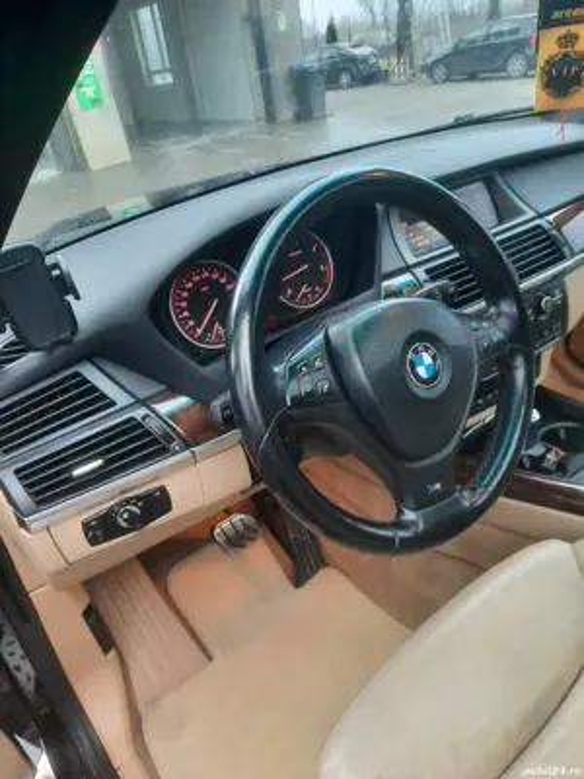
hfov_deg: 54.9
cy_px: 390
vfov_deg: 69.4
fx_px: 562
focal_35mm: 25
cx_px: 292
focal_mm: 4.6
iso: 320
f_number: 2
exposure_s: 1/30
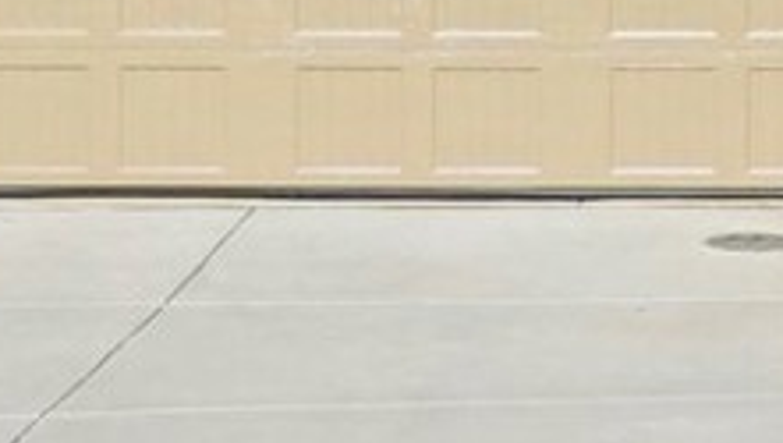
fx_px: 3222
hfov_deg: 13.7
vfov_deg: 7.2
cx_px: 740
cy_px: -719
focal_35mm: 155
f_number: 9
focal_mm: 32
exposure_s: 1/8000
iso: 3200
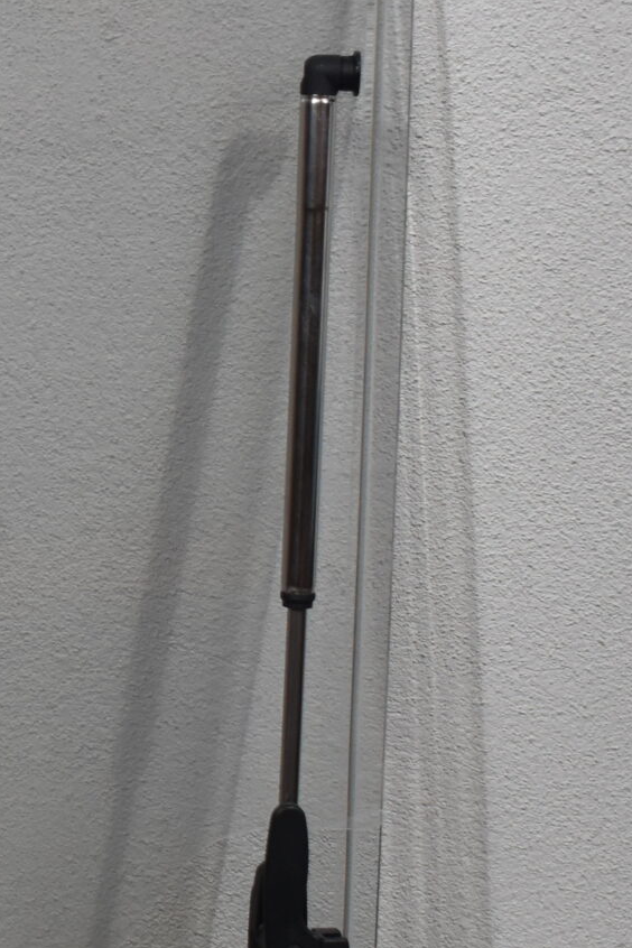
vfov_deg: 18.0
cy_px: 431
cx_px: -459
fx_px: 2989
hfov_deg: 11.3
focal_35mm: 114
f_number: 4
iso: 640
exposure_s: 1/250
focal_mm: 25
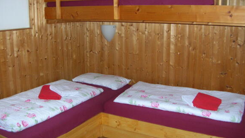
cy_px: 55
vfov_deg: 30.3
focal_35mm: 39
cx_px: 123
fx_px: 253
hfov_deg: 51.6
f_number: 2.8
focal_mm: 5.8
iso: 125
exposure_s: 1/60.1
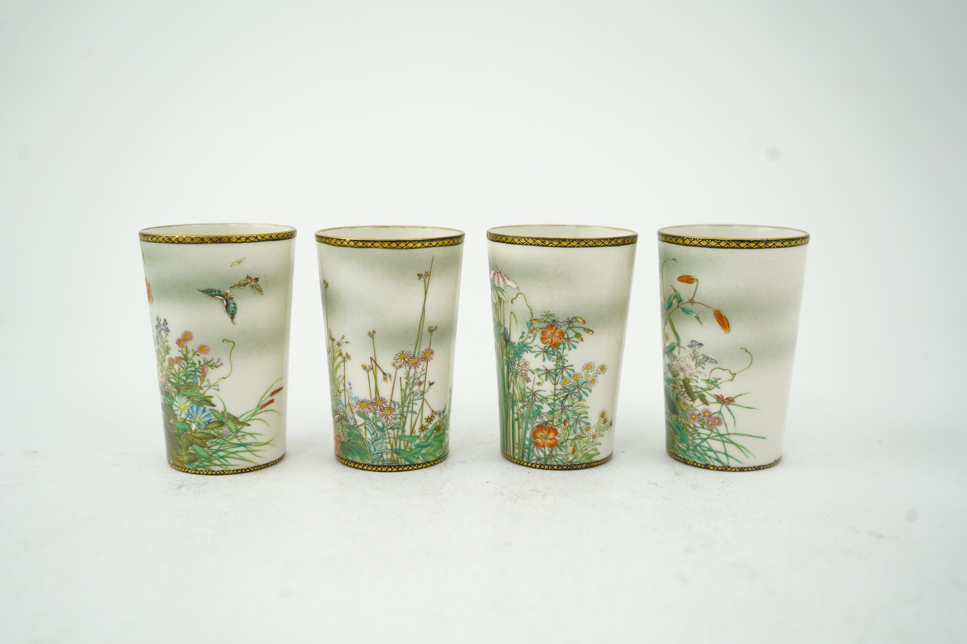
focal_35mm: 36
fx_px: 967
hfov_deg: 53.1
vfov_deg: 36.9
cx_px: 484
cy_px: 322
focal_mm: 36
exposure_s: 1/50
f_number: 5.6
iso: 640
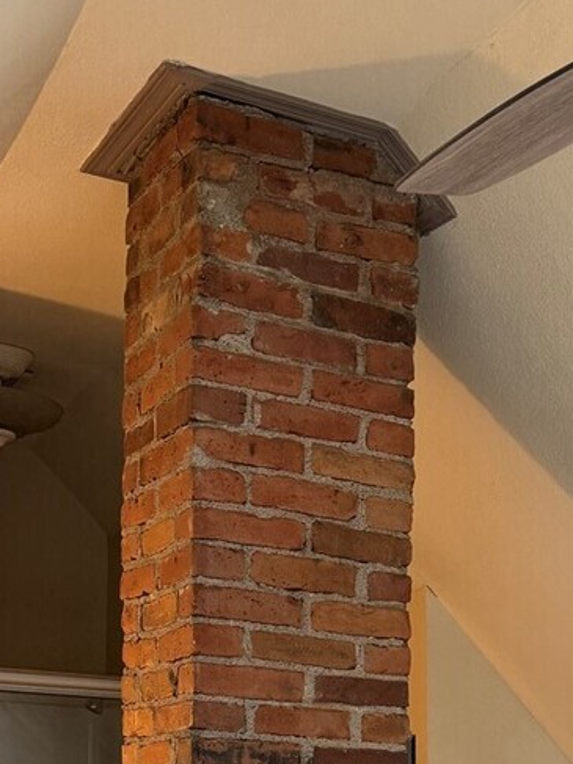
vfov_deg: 24.6
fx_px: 1568
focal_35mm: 71
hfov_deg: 20.1
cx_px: 559
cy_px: 937
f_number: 1.78
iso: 200
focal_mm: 6.76
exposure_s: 1/83
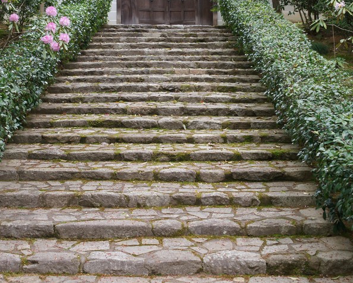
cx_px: 161
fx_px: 763
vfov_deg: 20.9
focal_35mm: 73
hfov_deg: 26.0
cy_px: 91
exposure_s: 1/60
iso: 400
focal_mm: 40
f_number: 6.3
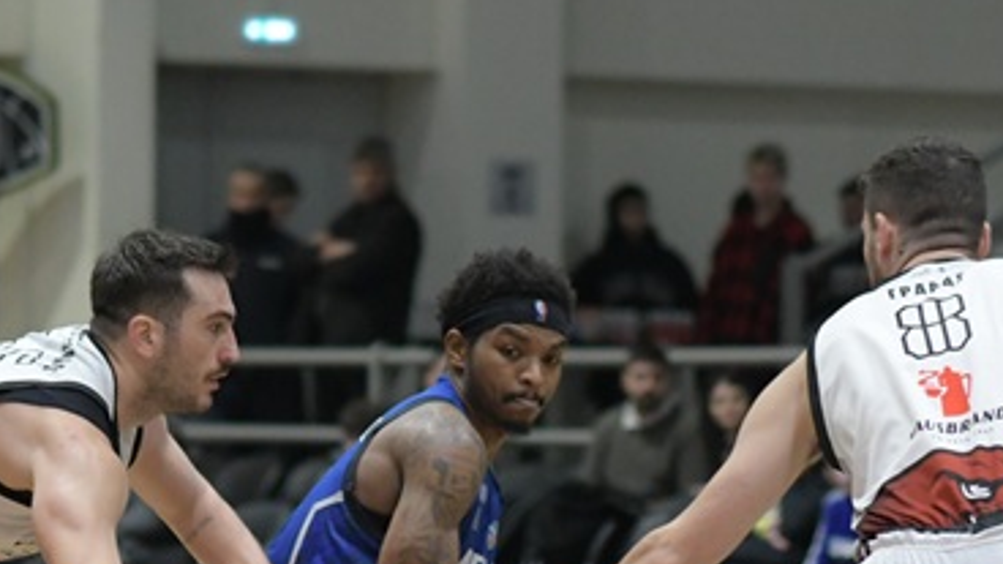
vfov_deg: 3.7
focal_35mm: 326
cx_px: 390
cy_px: 681
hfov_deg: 6.6
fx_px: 8678
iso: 2000
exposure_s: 1/800
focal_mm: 85
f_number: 2.5
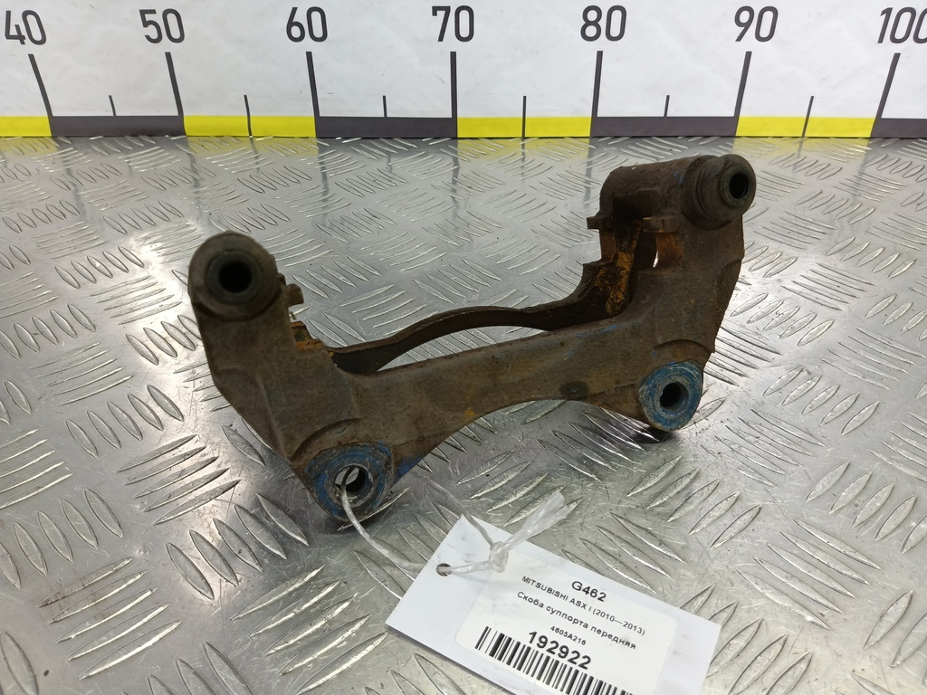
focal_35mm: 23
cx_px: 464
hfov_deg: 73.9
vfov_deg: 58.9
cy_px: 348
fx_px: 616
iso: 100
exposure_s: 1/50
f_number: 1.6
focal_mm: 4.11
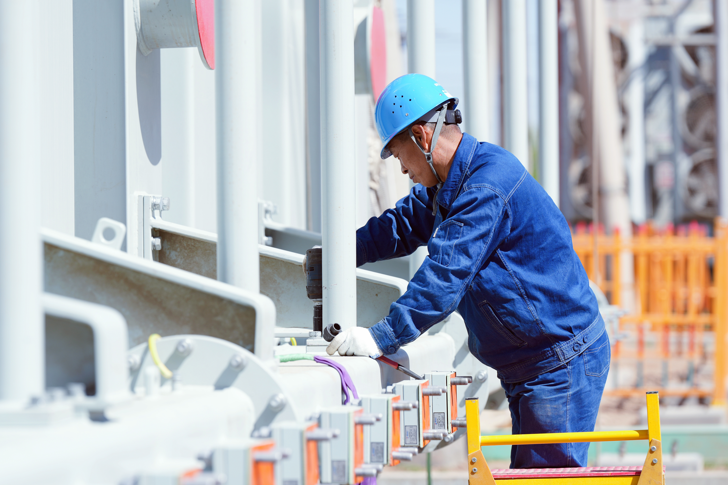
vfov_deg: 8.5
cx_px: 371
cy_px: 239
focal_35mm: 161
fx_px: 3256
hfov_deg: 12.8
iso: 125
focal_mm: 152
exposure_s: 1/1000
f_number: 4
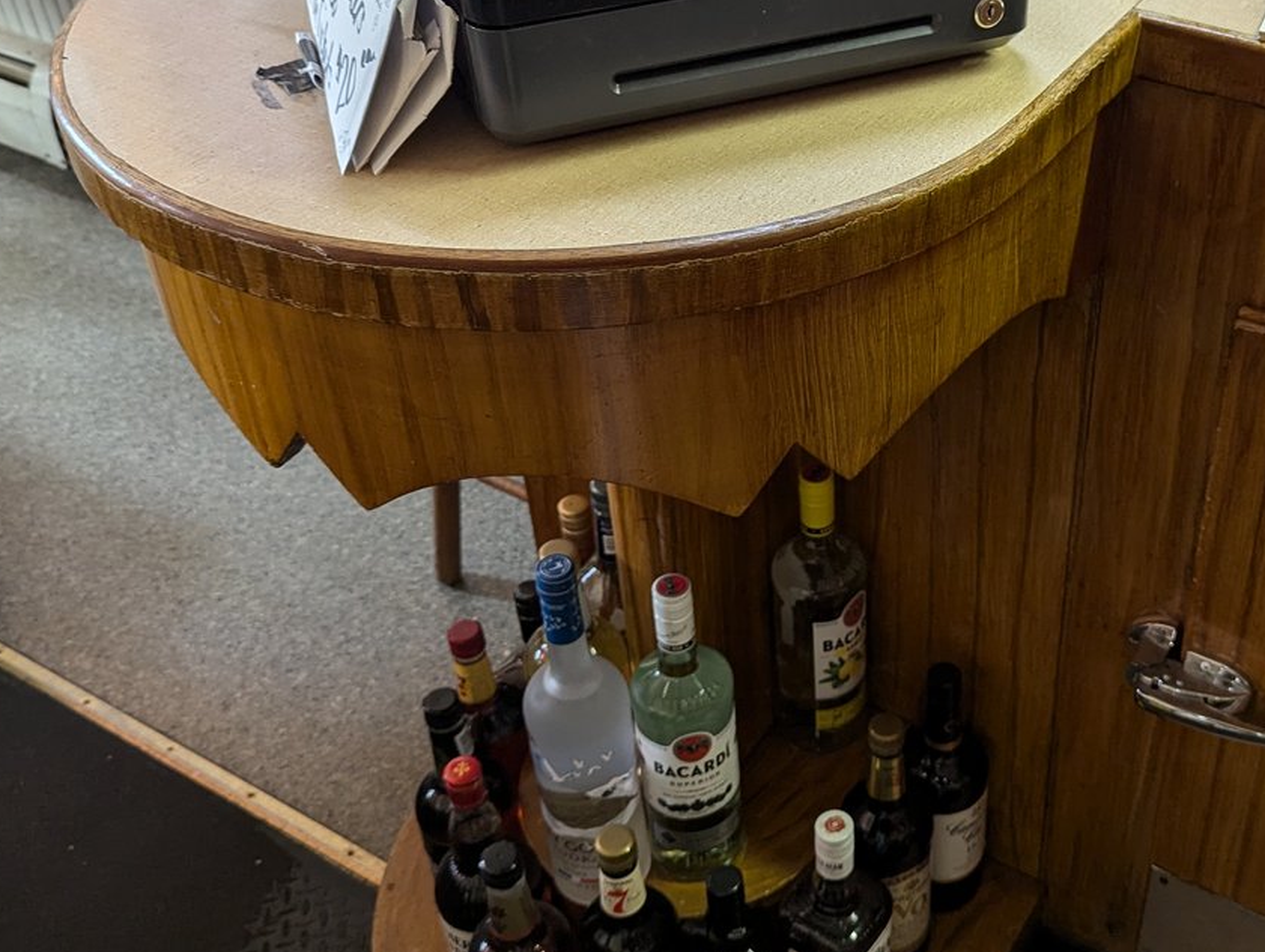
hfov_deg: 42.5
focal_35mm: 43
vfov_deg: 33.5
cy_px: 360
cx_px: 942
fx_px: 1573
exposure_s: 1/24
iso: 140
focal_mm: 6.81
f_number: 1.85
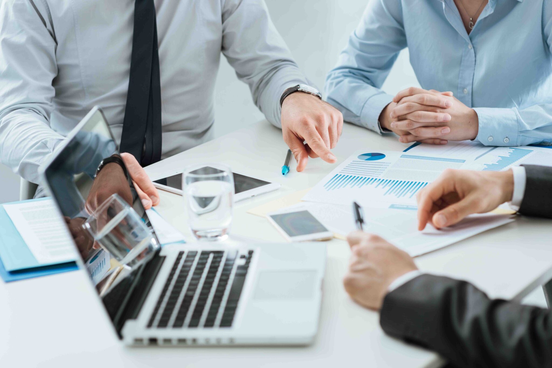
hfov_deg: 23.9
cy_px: 184
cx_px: 276
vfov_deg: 16.1
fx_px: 1304
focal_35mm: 85
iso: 100
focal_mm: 85
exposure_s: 1/100
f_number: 3.5
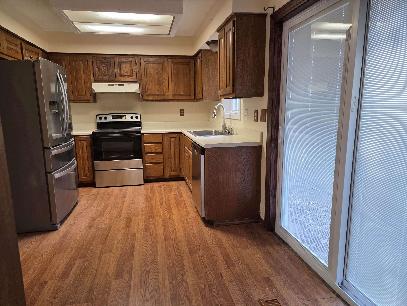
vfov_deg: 58.9
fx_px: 270
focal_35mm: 23
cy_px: 153
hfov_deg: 73.9
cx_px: 204
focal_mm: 5.4
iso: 125
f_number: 1.8
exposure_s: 1/120
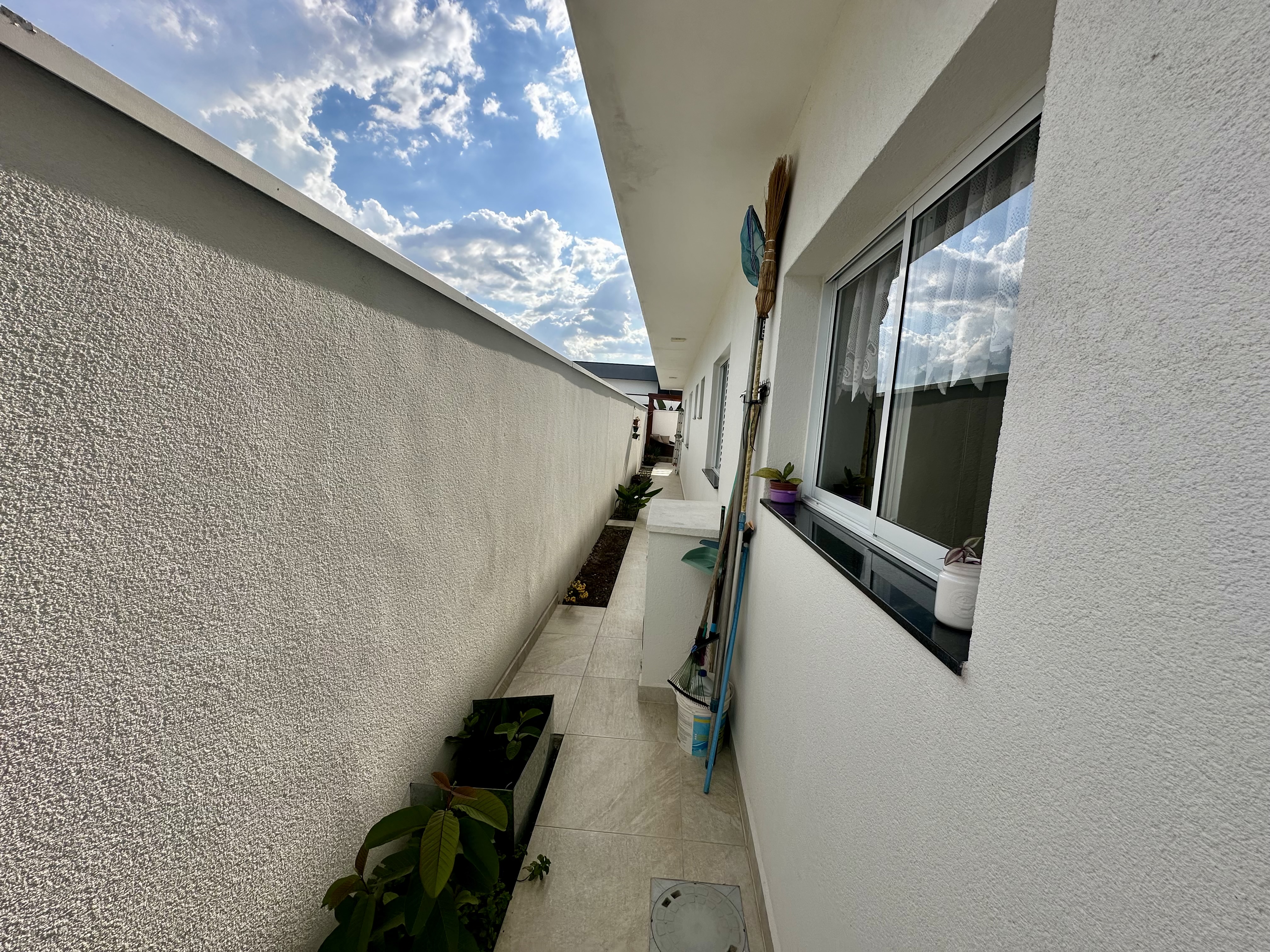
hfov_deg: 102.1
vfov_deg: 85.7
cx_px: 635
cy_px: 476
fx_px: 514
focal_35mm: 14
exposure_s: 1/2020
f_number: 2.2
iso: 50
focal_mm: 2.22
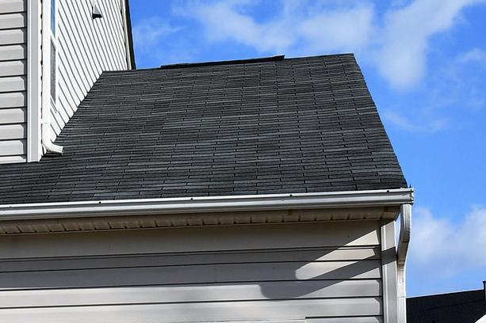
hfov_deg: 14.7
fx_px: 1714
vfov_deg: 10.7
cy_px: 327
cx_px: -298
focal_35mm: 127
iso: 100
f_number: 9
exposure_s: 1/320
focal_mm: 19
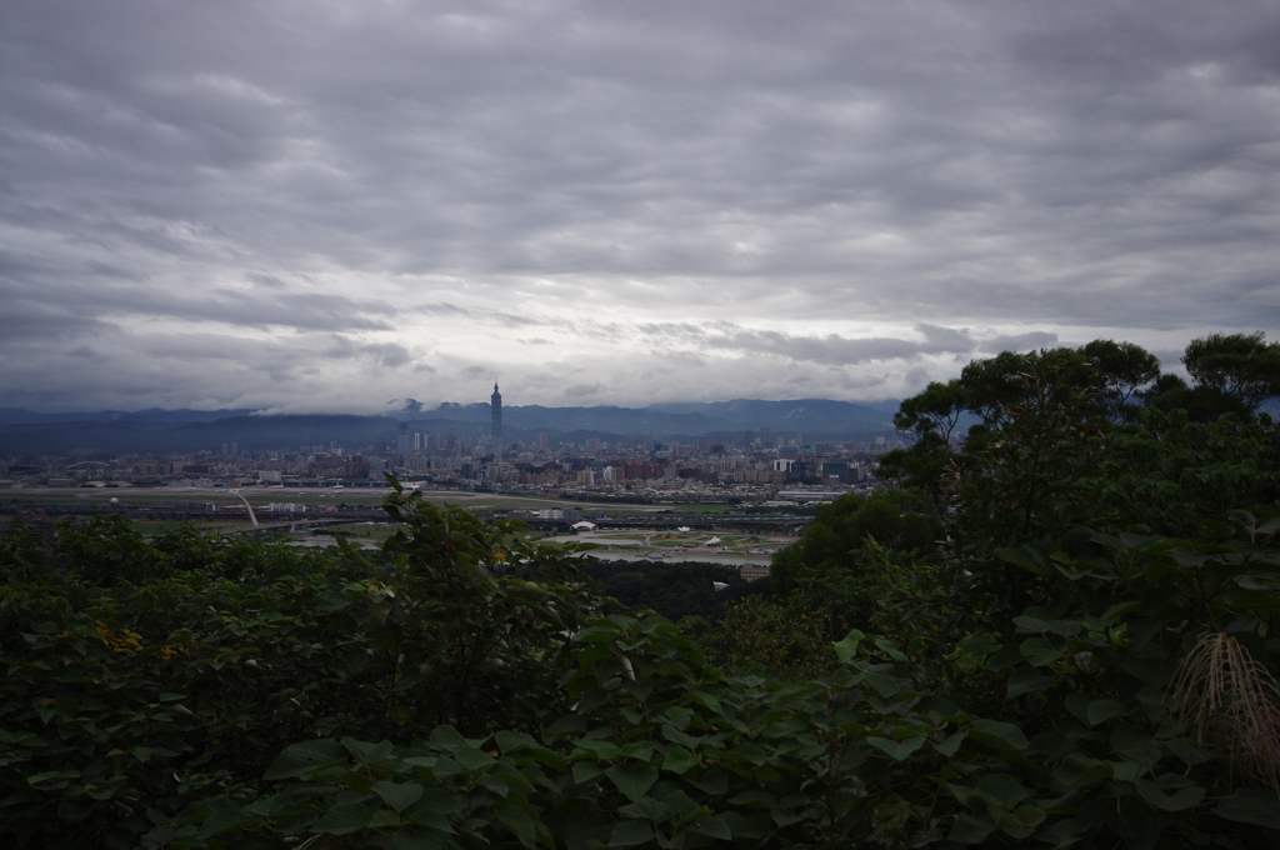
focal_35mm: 30
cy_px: 425
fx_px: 1065
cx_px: 640
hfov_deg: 62.0
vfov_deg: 43.5
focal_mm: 20
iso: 200
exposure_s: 1/125
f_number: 8
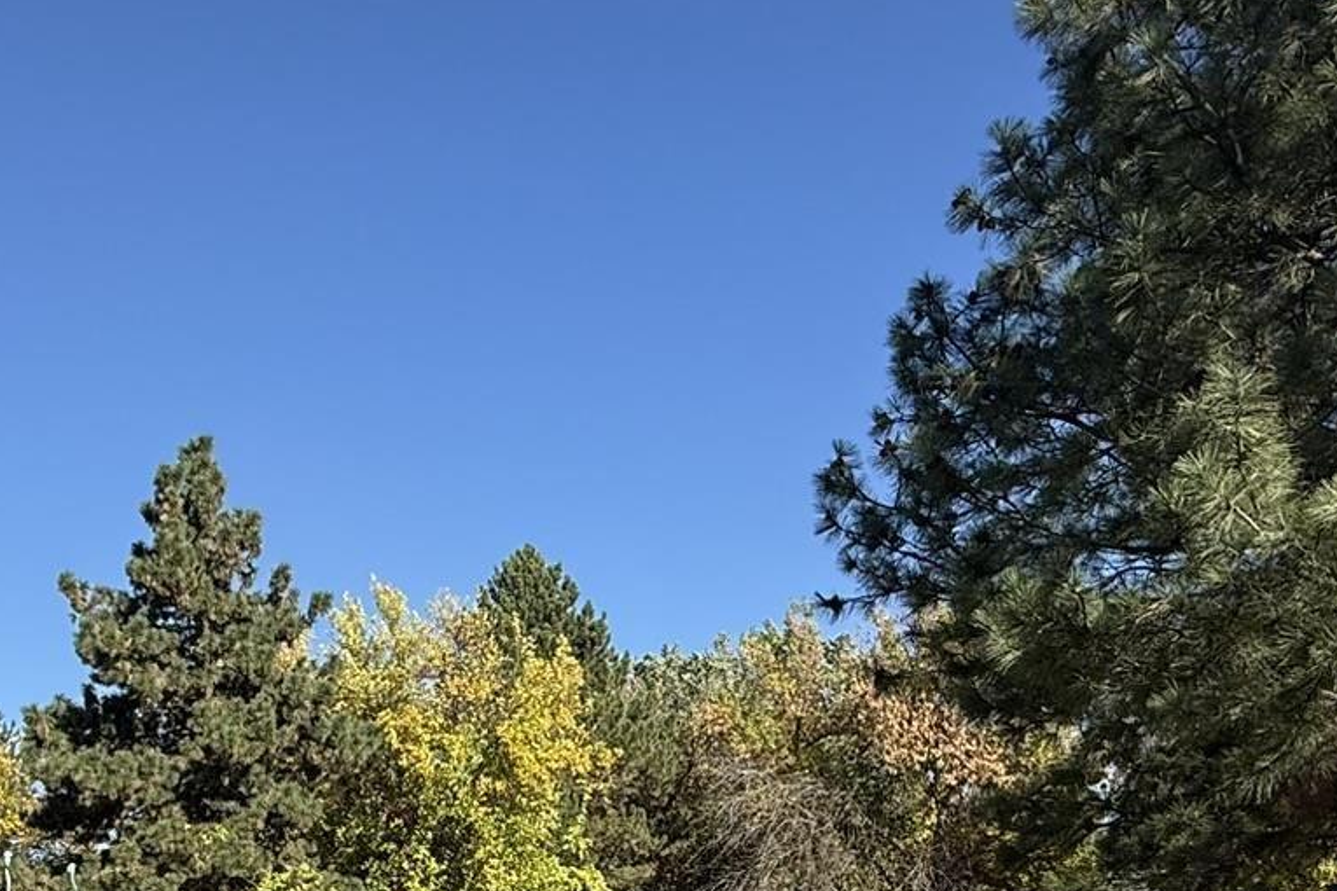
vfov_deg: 31.7
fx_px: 1448
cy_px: 884
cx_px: 467
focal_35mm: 39
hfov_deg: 48.9
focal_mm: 2.22
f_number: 2.2
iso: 50
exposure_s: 1/1339
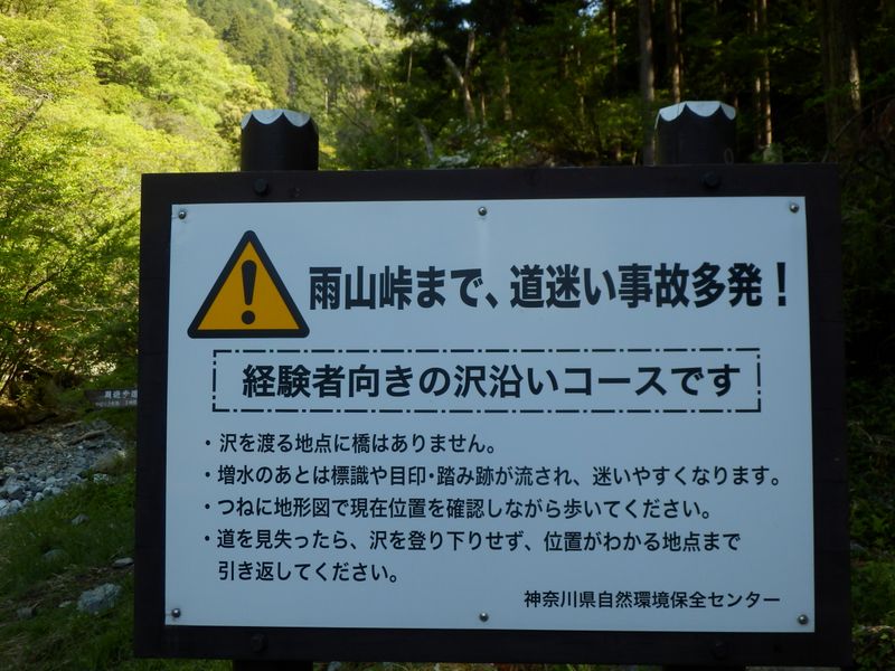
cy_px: 336
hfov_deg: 50.1
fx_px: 957
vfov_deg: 38.7
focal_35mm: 37
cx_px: 448
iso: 80
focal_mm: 6.6
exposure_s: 1/160
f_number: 3.9
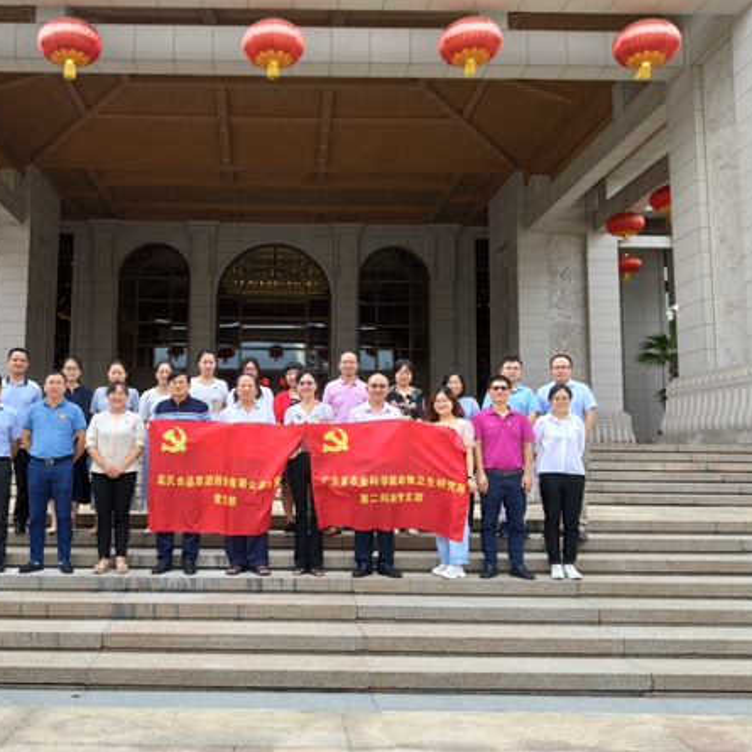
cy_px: 377
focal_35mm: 31
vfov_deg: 52.5
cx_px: 281
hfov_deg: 52.0
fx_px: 762
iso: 112
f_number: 1.75
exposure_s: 1/385
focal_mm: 4.75
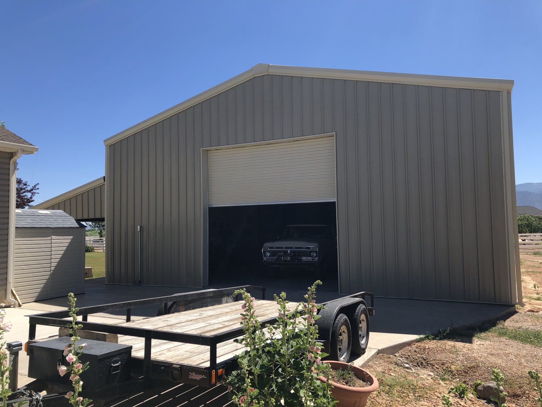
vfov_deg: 49.7
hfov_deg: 63.4
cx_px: 271
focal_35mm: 28
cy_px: 204
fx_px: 438
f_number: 1.8
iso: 20
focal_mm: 3.99
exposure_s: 1/1517
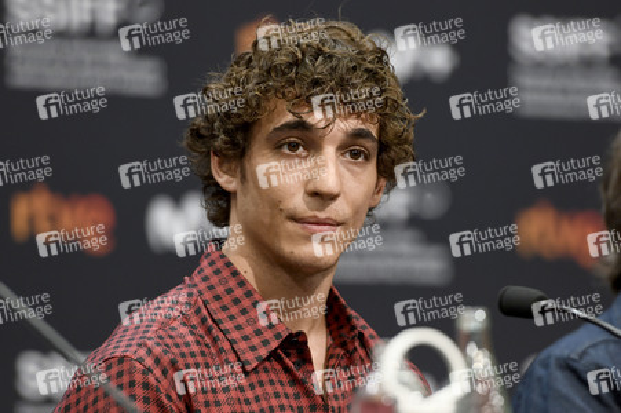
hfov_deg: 10.3
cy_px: 206
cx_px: 310
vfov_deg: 6.9
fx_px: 3447
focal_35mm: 200
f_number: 3.5
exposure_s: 1/200
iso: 1250
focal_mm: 200
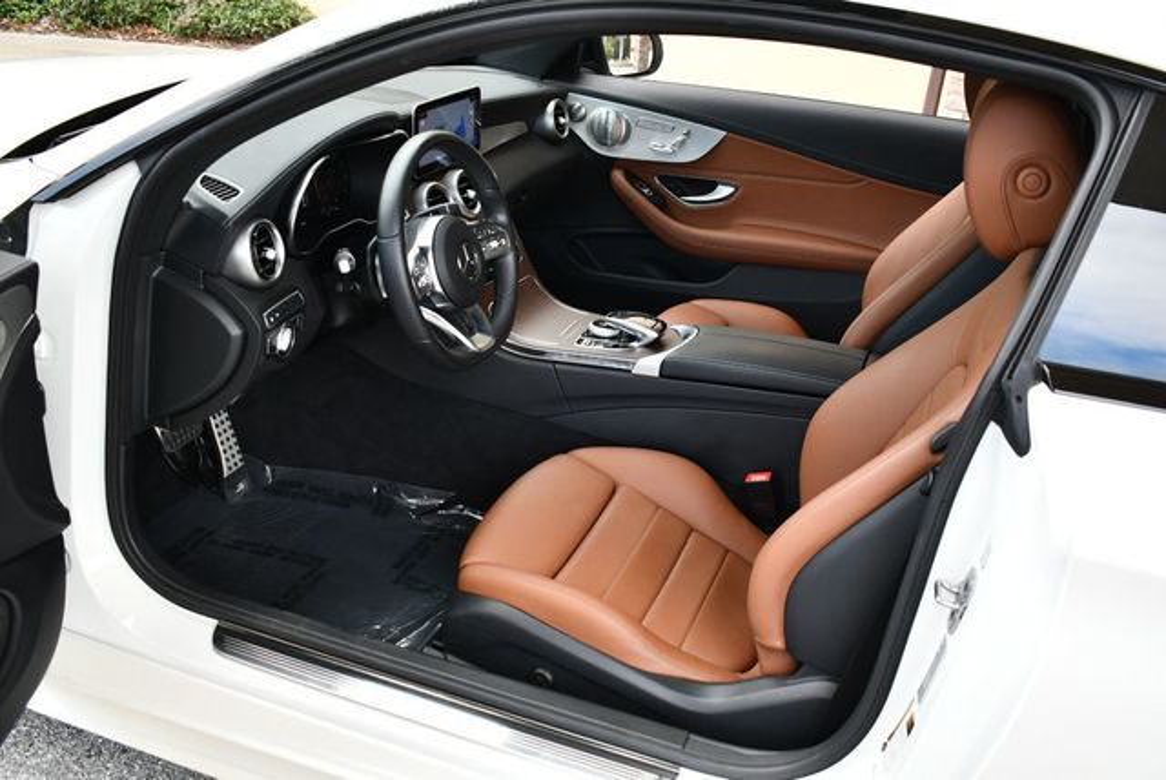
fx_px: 1167
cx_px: 583
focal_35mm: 36
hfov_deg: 53.1
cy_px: 390
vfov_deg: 36.9
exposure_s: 1/250
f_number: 3.5
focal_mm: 18
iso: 450
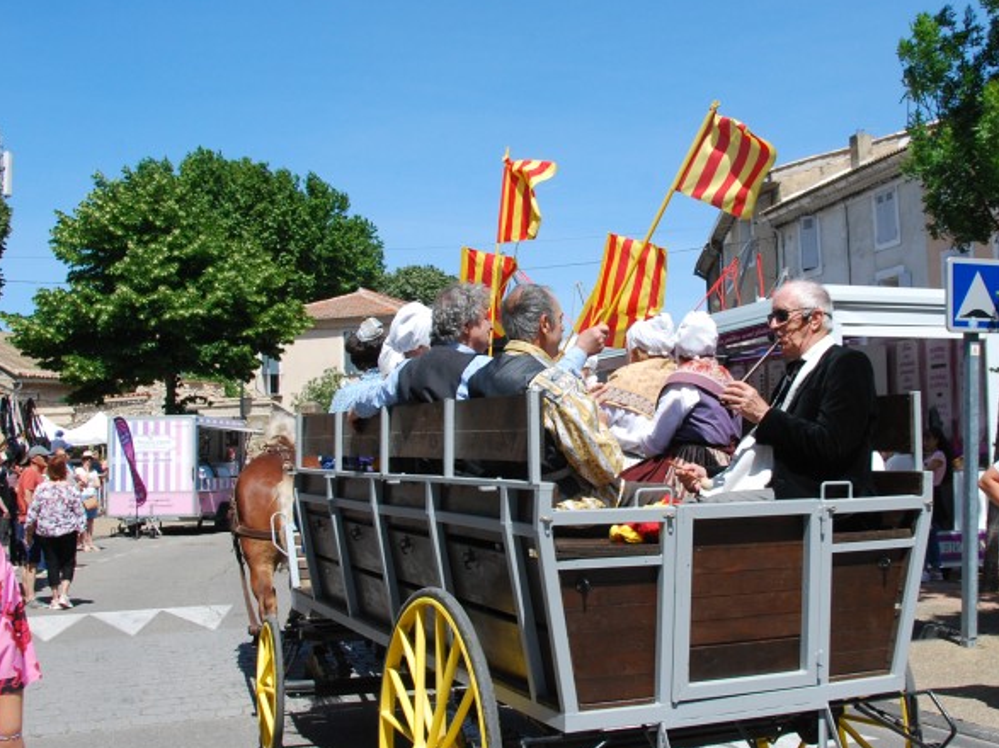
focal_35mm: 44
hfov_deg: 42.9
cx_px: 564
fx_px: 1270
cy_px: 355
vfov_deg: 32.9
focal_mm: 20
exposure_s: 1/500
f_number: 11
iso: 400
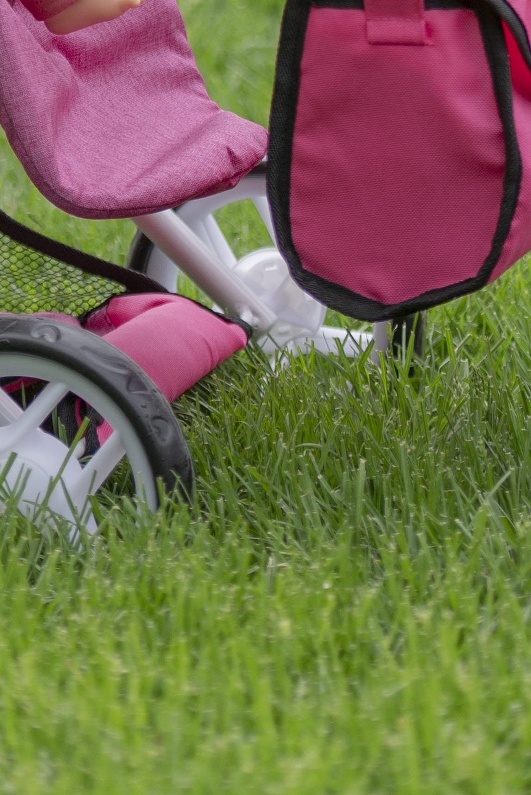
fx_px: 6010
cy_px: -406
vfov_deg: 7.4
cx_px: -6
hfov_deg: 5.0
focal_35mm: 272
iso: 125
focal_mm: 78
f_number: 2.8
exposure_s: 1/1250
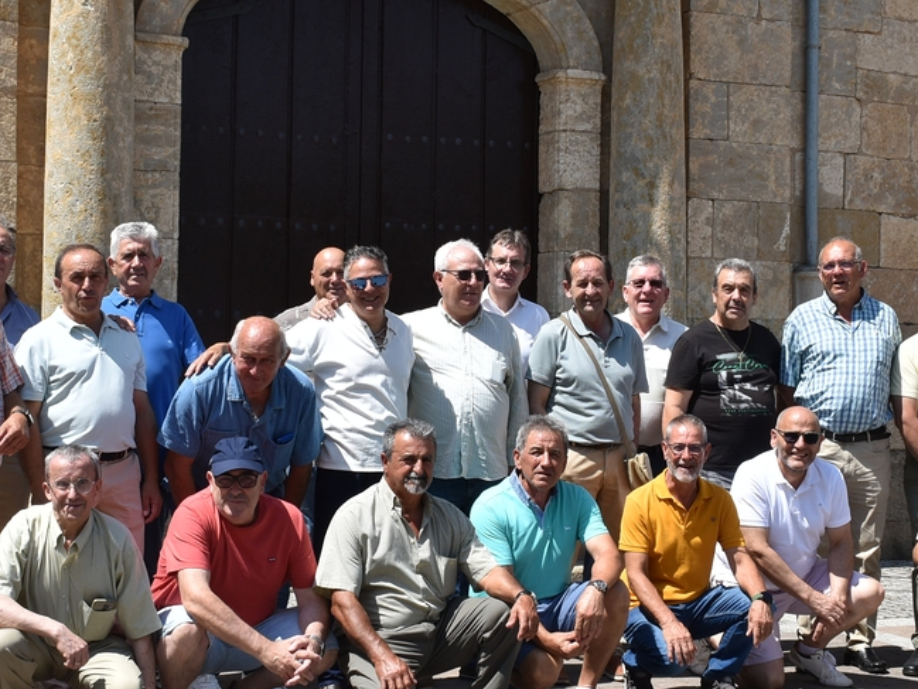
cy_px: 301
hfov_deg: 30.3
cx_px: 480
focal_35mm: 64
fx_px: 1698
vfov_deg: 22.9
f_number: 9
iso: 200
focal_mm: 24
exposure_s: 1/320
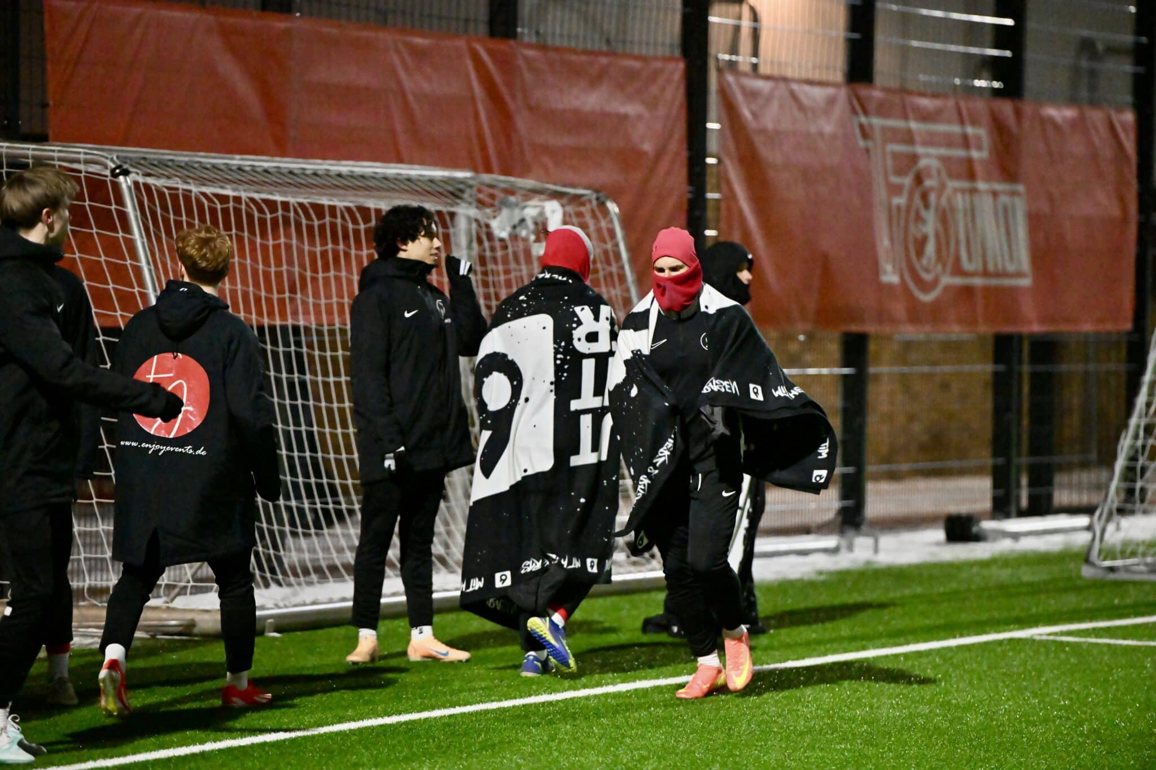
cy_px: 385
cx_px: 578
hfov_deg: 11.7
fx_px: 5619
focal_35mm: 175
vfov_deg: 7.8
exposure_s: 1/1250
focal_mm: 175
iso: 10000
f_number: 3.2
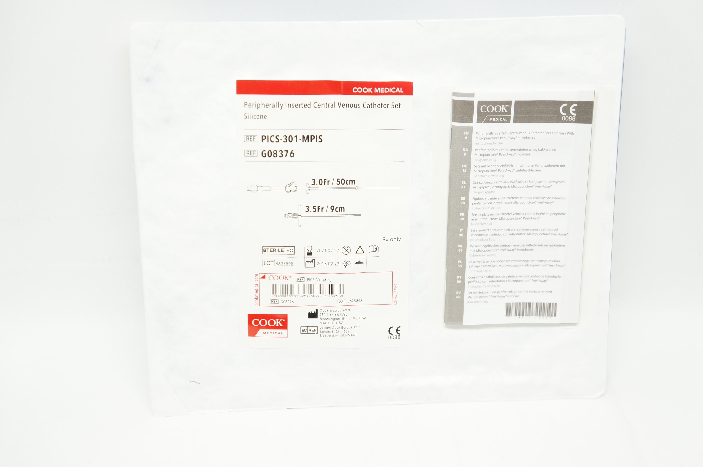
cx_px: 352
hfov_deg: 35.1
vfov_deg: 23.7
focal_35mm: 57
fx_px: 1112
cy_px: 234
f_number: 5
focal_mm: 38
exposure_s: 1/80
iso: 400
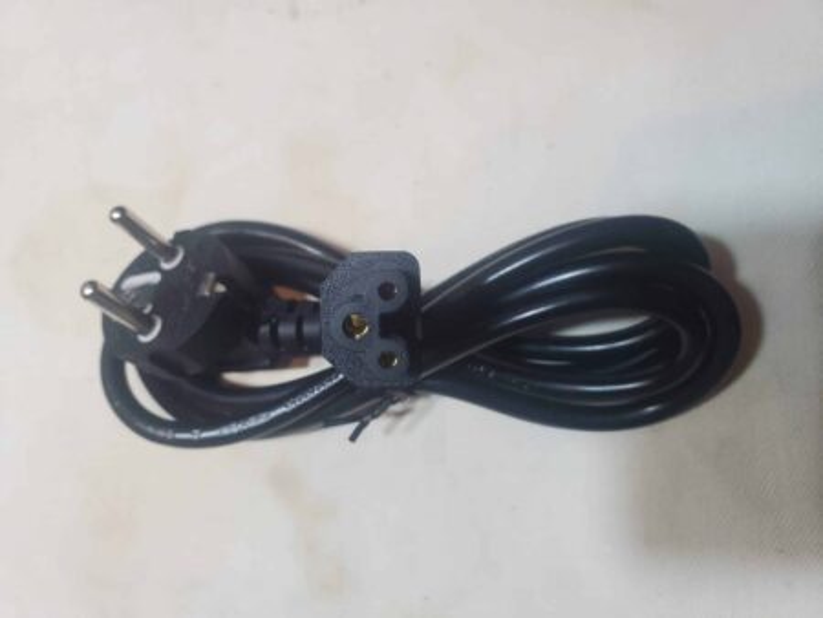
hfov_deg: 67.3
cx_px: 412
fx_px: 618
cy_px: 309
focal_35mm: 26
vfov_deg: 53.1
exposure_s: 1/60
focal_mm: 4.3
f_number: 2.4
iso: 250
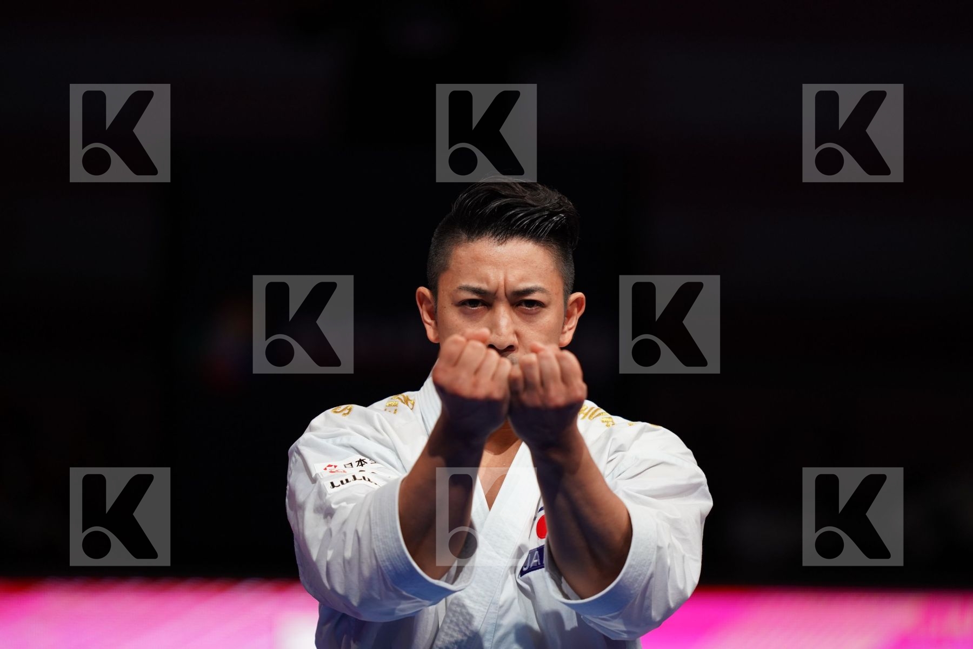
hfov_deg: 5.2
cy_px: 324
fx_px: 10810
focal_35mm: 400
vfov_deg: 3.4
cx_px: 486
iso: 1250
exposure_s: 1/500
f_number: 2.8
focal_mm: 400
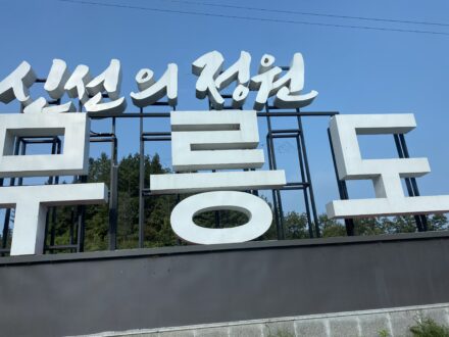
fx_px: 337
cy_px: 168
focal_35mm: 26
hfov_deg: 67.3
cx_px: 224
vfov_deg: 53.1
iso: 32
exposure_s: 1/291
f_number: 1.8
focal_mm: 4.25
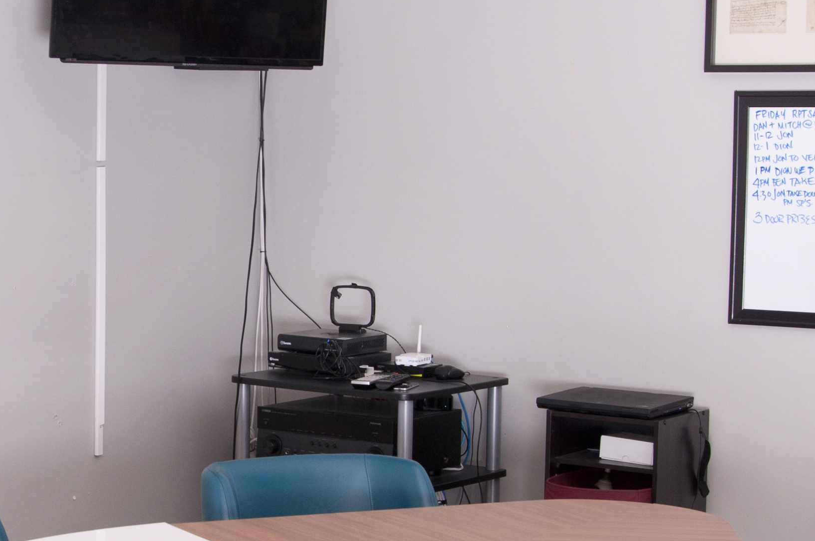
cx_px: 132
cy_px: 338
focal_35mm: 98
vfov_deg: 13.9
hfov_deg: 20.5
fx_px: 2223
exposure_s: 1/125
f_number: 6.3
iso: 250
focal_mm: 25
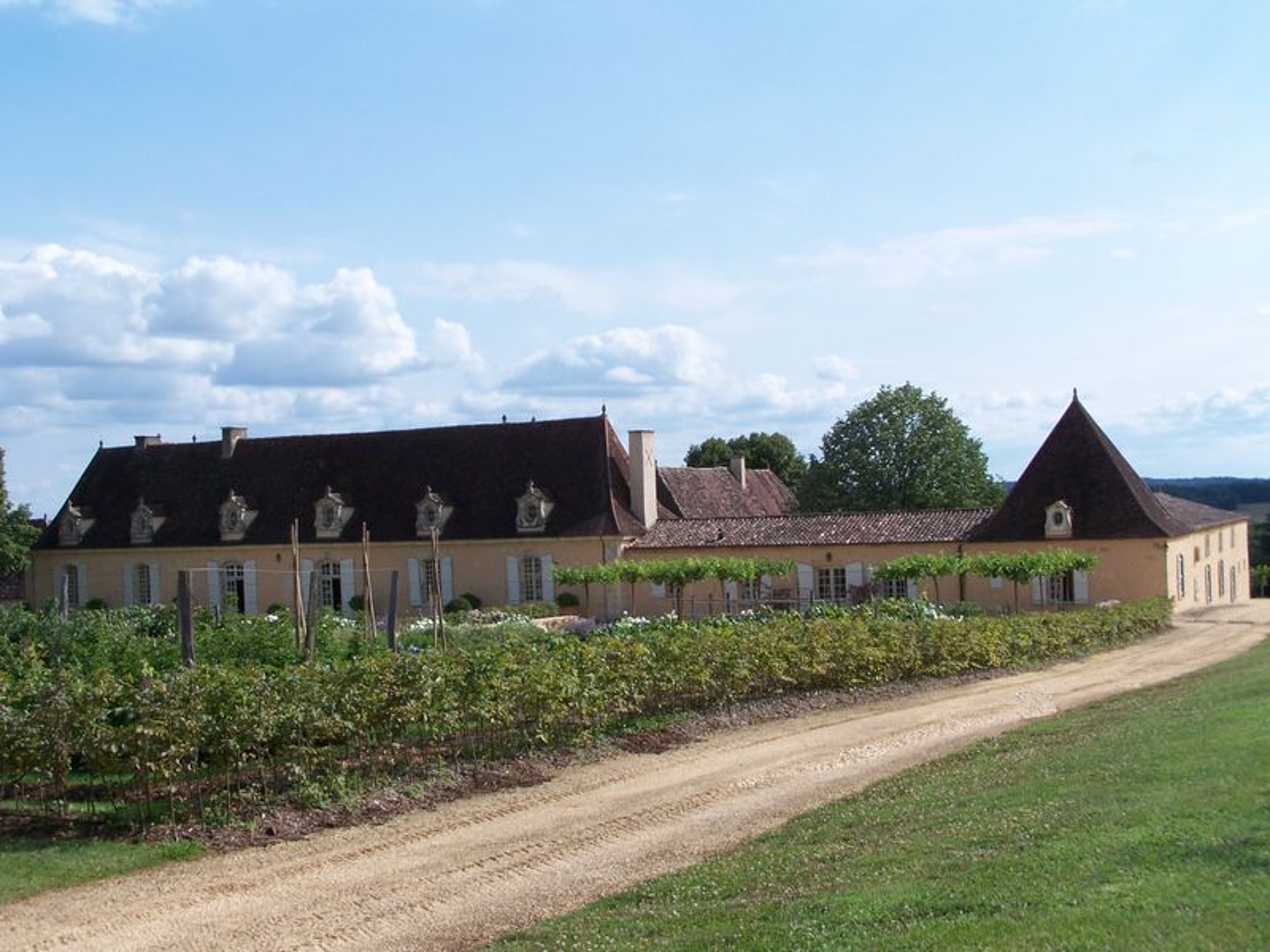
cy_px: 476
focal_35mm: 51
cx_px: 635
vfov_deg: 28.6
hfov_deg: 37.5
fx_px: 1871
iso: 80
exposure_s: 1/800
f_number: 4
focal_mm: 8.5
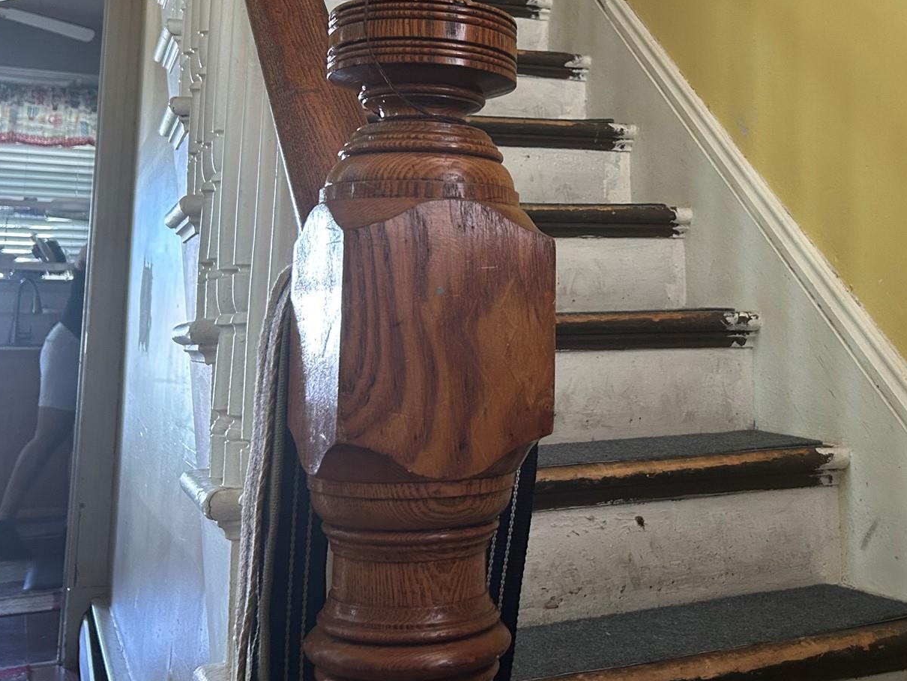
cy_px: 165
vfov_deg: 32.2
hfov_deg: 42.3
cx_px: 614
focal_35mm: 44
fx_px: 1153
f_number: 1.5
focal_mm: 5.7
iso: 320
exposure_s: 1/60
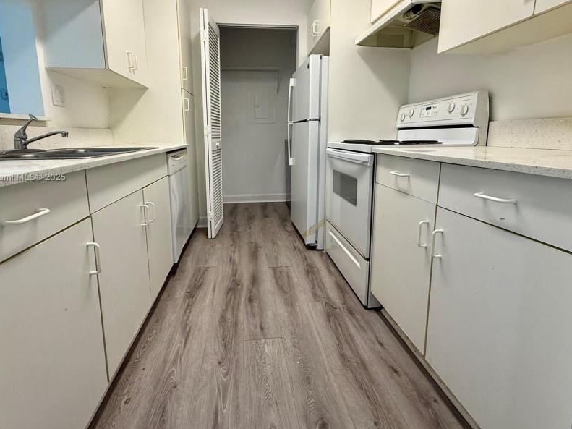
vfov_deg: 74.1
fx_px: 281
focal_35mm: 17
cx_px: 274
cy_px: 178
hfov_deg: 91.0
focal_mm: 2.22
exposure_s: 1/120
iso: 200
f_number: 2.2
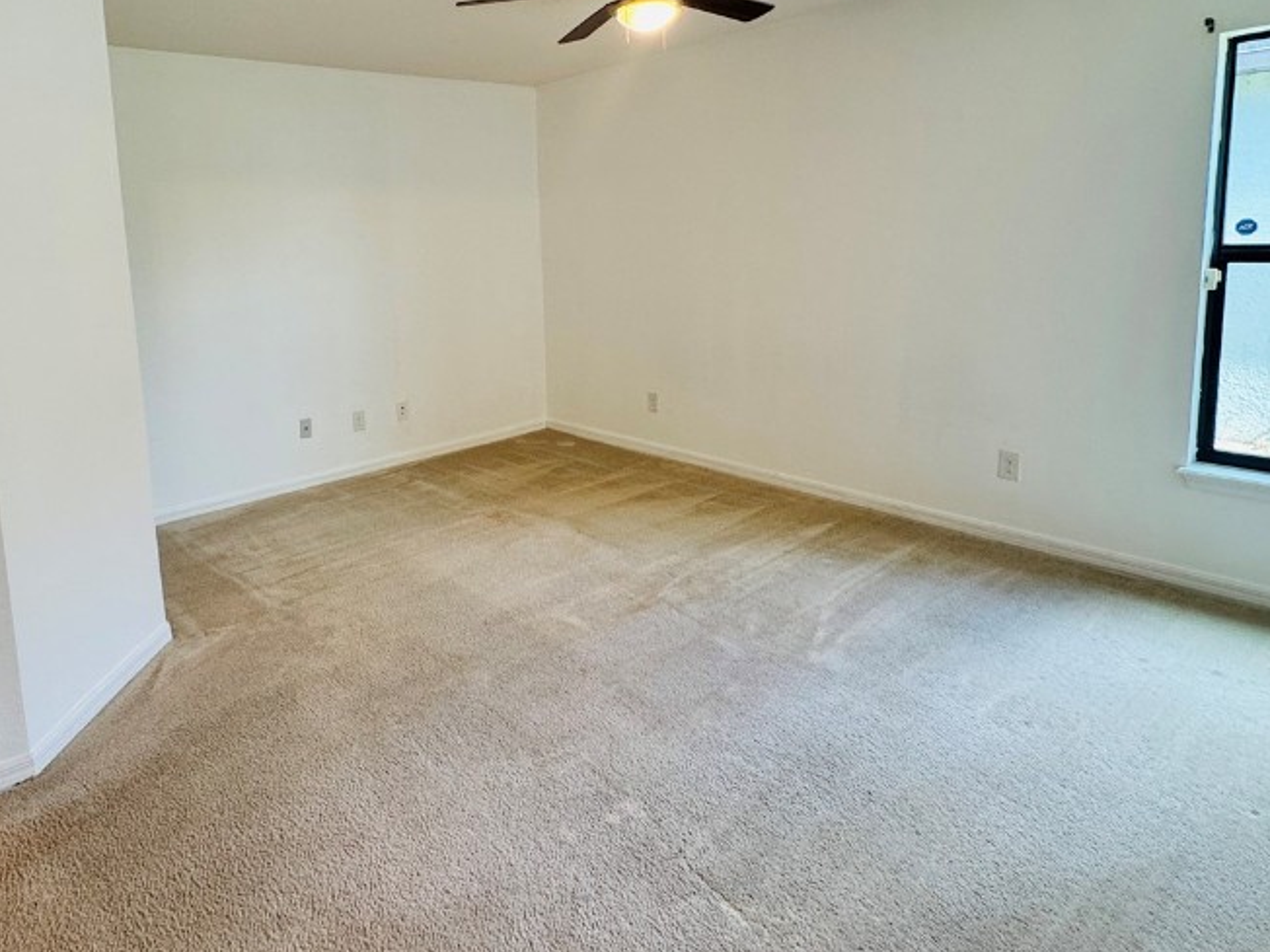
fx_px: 807
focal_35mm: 22
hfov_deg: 75.1
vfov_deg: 60.1
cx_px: 479
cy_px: 343
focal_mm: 2.22
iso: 200
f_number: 2.2
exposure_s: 1/120
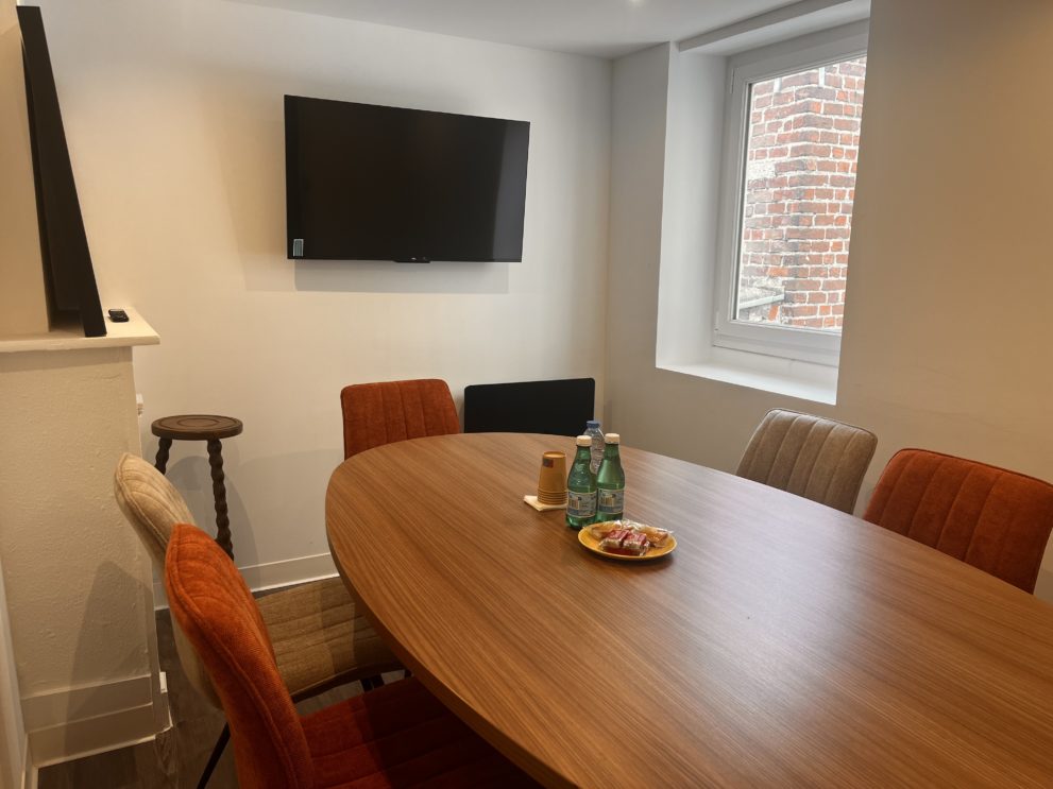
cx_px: 526
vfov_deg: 53.1
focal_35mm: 26
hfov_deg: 67.3
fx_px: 791
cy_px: 394
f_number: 1.6
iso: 50
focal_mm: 5.1
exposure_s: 1/100
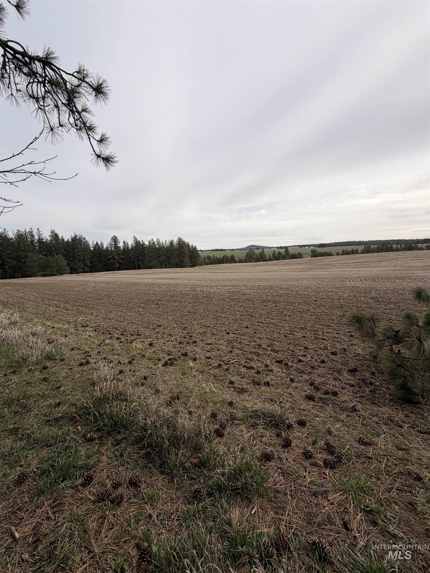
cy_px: 286
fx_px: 232
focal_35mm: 14
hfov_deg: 85.7
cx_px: 215
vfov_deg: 102.1
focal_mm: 2.22
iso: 20
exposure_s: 1/1145
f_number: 2.2
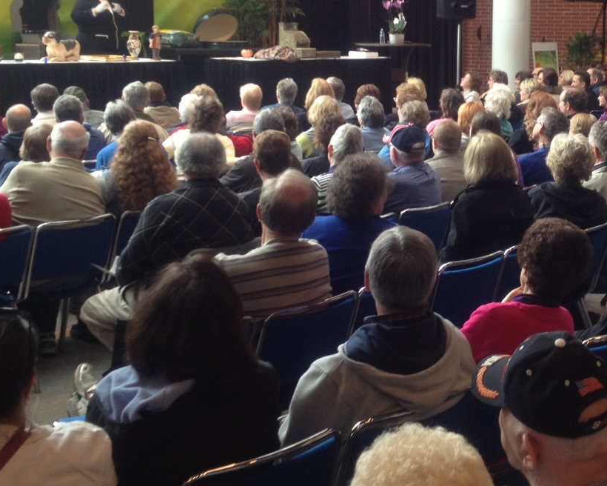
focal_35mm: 68
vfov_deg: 22.3
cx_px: 481
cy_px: 145
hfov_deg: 27.4
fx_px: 1222
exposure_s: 1/30
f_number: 2.4
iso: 50
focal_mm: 4.28
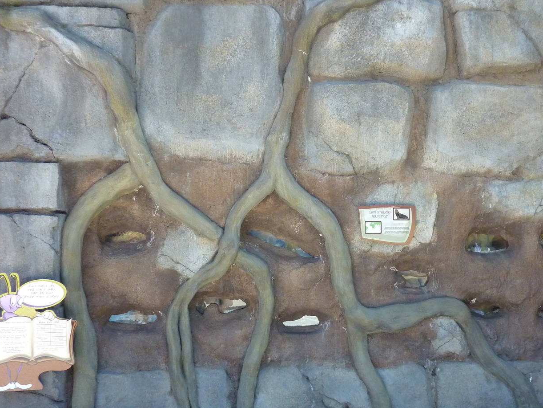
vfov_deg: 37.7
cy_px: 231
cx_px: 308
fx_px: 596
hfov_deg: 48.8
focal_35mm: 38
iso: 400
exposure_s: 1/500
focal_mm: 4.7
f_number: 3.4
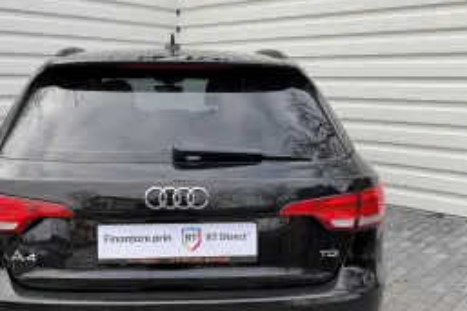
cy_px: 222
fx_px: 454
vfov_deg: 37.1
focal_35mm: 35
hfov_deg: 54.0
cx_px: 182
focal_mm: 6.76
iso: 80
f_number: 1.78
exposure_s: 1/931
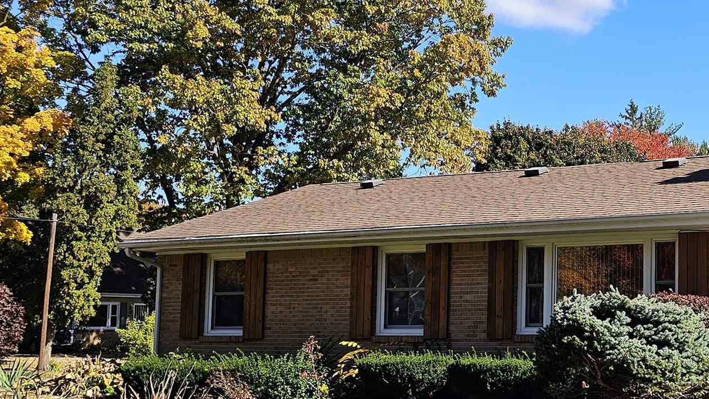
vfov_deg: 19.7
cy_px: 238
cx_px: 737
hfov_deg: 31.3
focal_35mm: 61
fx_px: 1147
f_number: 1.7
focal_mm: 6.3
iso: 10
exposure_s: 1/423
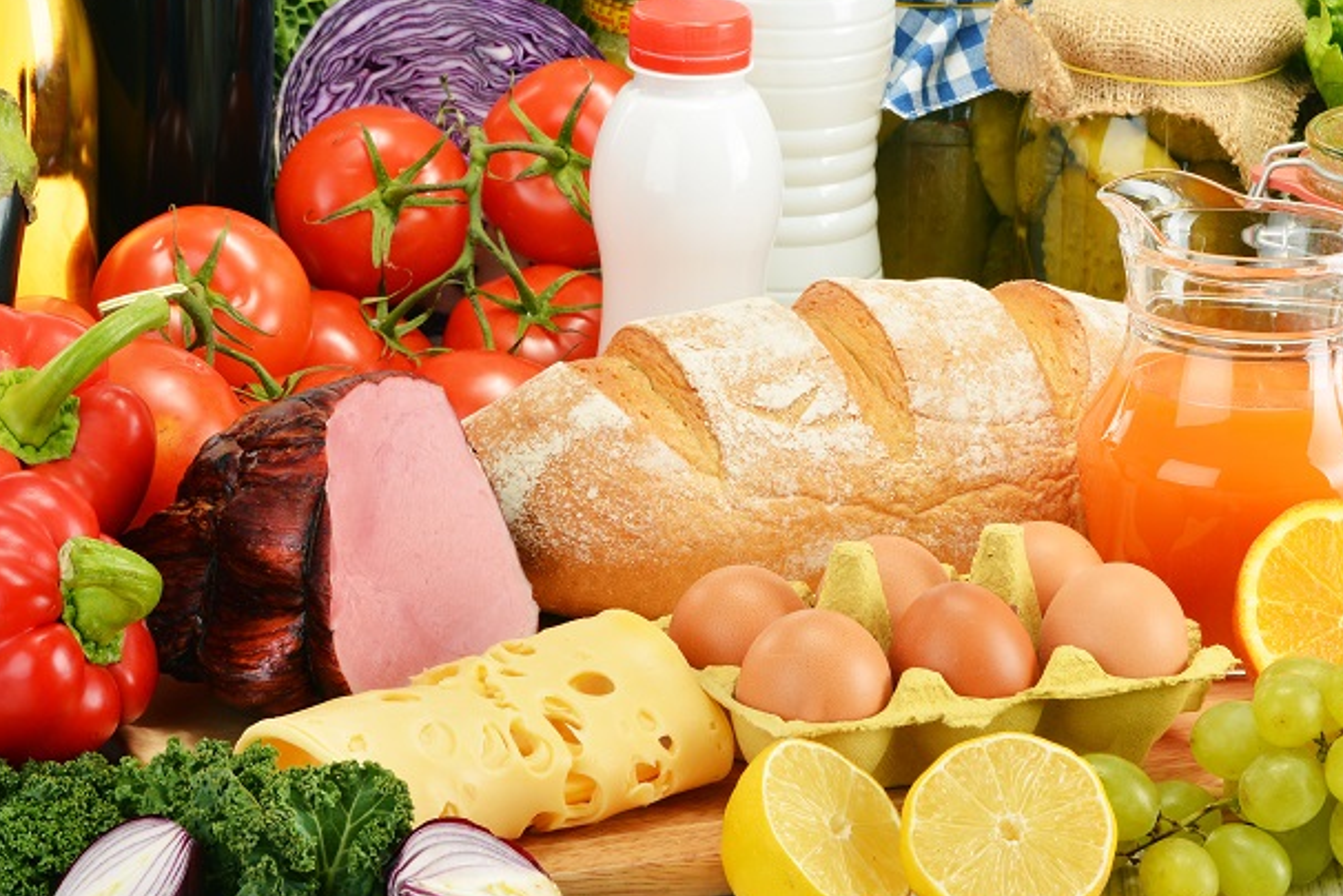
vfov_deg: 9.0
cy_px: 357
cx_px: 736
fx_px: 5670
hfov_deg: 13.5
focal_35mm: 152
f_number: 18
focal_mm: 80
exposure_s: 1/125
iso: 100
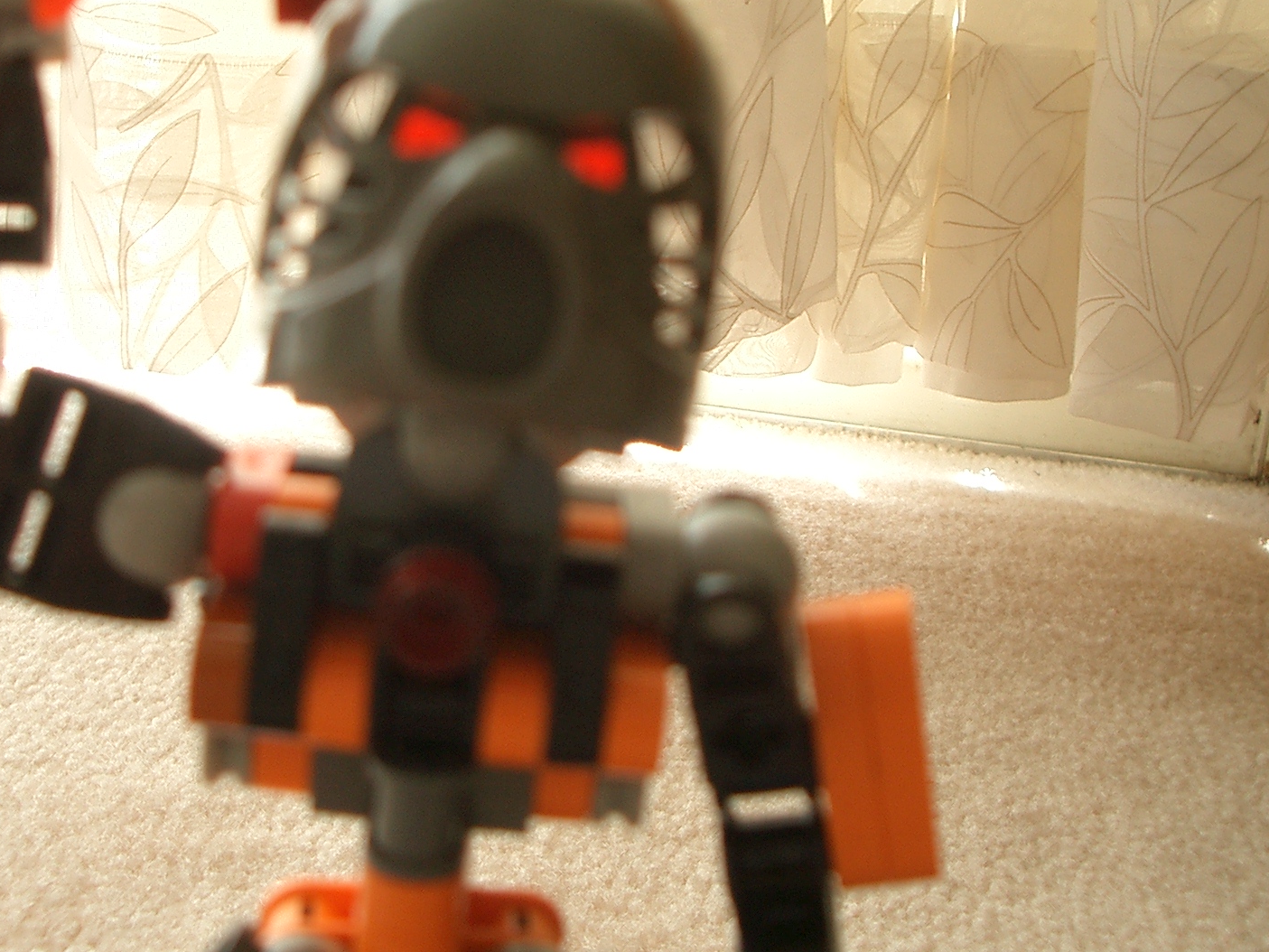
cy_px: 410
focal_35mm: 51
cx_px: 496
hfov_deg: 37.3
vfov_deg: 28.5
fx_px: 1870
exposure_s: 1/100
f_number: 2.6
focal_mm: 5.8
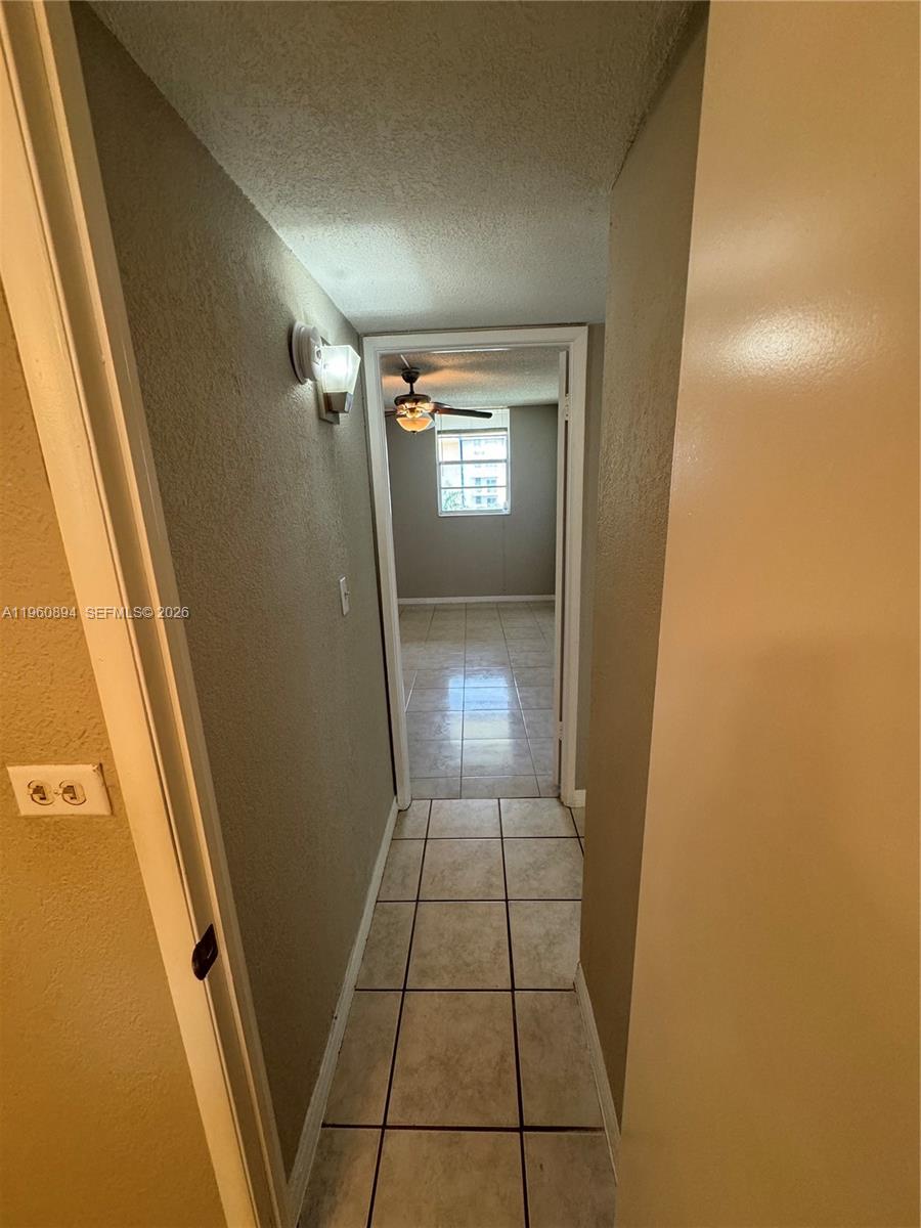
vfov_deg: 102.1
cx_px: 460
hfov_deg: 85.7
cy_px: 614
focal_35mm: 14
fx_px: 497
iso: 250
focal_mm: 2.22
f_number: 2.2
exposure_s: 1/120
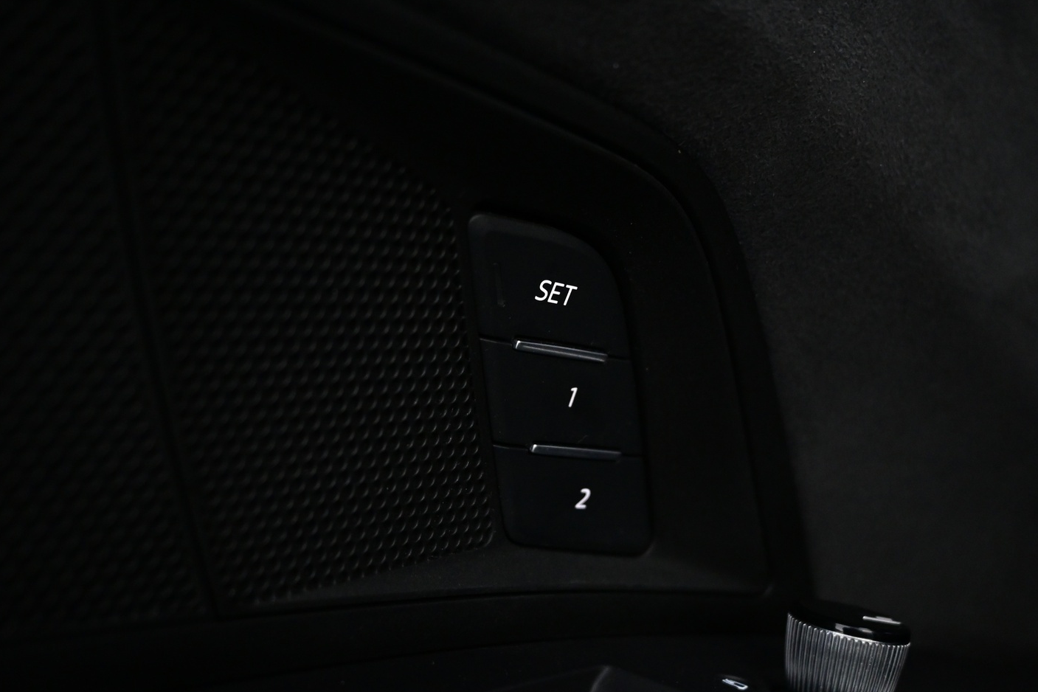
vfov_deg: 35.0
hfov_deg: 50.7
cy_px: 370
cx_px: 541
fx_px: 1096
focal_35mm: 38
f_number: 4
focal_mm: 22
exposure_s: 1/40
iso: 2200
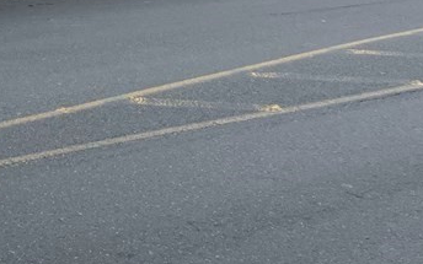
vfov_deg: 14.3
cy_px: -193
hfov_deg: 23.8
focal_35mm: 82
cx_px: -33
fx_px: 945
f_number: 1.6
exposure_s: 1/2959
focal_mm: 4.2
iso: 32
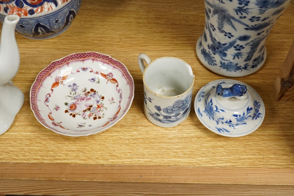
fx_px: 367
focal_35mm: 45
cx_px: 147
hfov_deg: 43.6
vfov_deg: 29.9
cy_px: 98
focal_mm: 30
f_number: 10
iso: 2500
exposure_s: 1/160
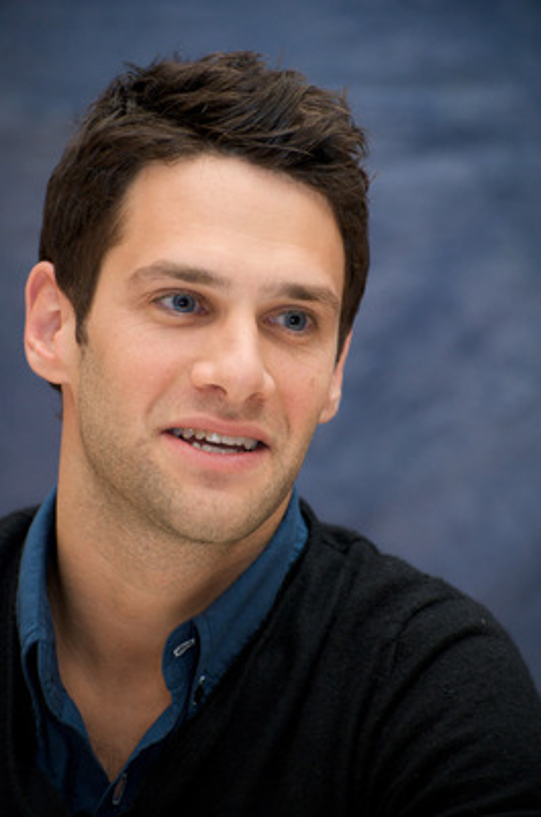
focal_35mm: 165
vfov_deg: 12.5
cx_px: 270
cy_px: 408
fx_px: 3735
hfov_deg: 8.3
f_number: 5.6
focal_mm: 165
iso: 1600
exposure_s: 1/60
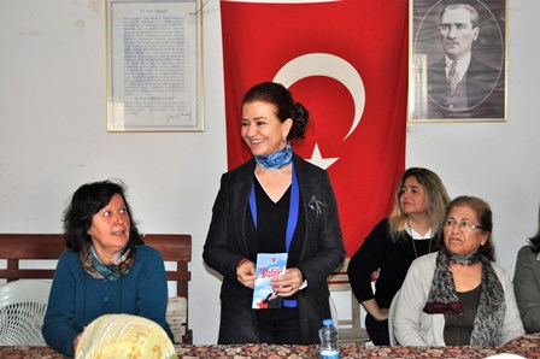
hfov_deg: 33.4
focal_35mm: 60
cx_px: 270
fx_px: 899
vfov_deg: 22.6
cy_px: 180
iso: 800
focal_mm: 40
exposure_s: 1/60
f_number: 5
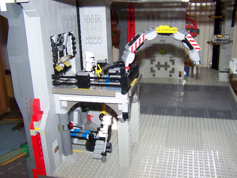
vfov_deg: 37.7
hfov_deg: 49.0
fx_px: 260
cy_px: 89
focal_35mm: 38
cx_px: 118
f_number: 2.8
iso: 200
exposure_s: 1/30
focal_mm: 6.3
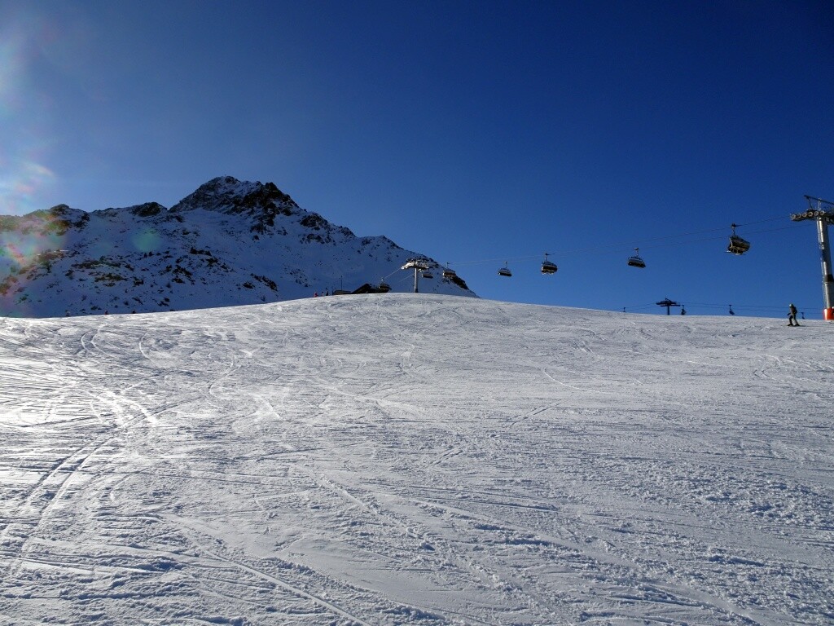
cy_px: 313
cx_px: 417
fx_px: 578
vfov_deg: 56.8
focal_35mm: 24
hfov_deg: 71.6
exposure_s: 1/1600
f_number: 3.5
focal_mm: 4.1
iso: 80
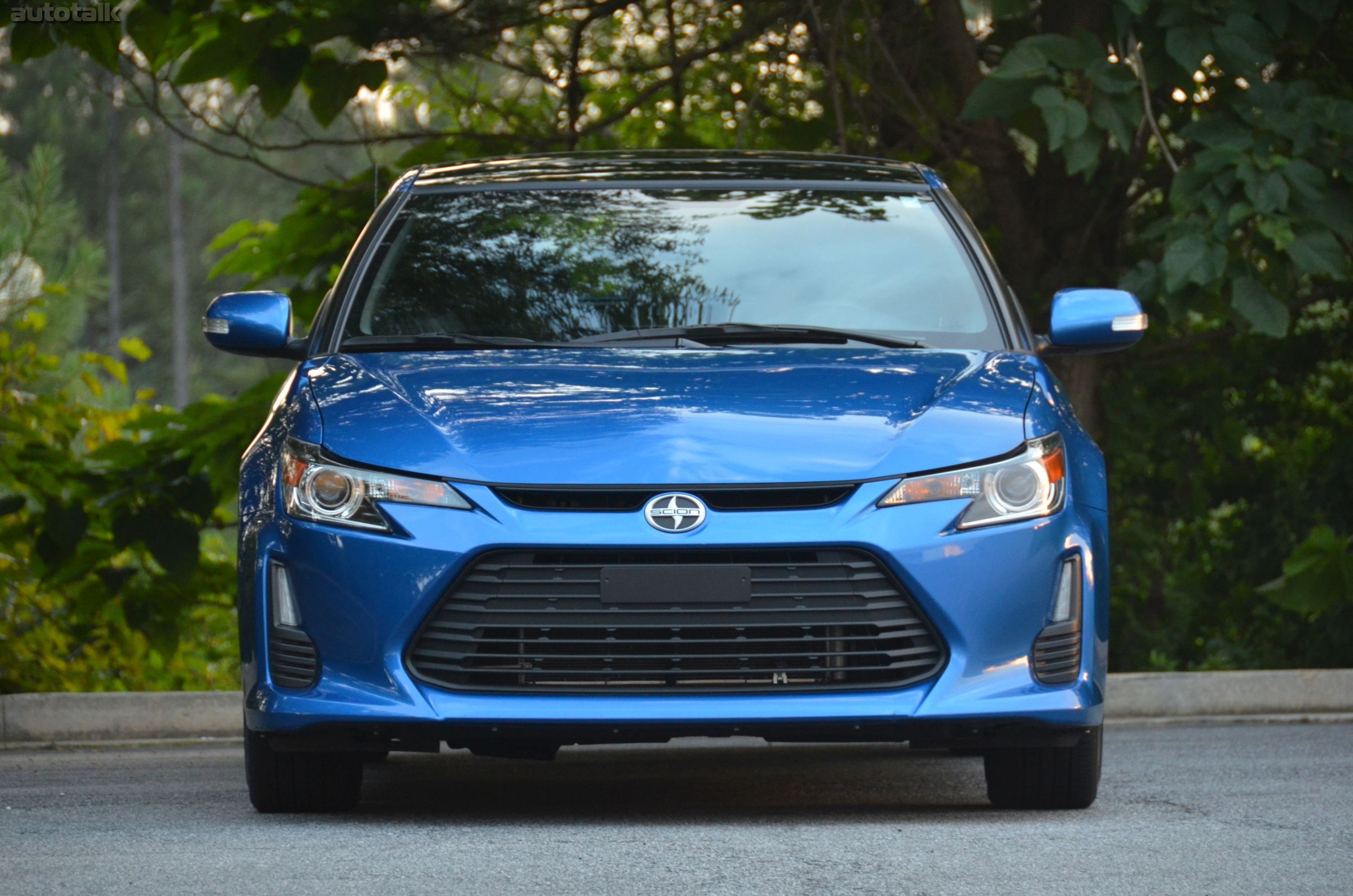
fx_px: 8439
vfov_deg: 6.1
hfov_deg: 9.2
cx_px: 676
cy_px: 448
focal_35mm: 225
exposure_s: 1/100
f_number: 5.6
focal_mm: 150
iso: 1600
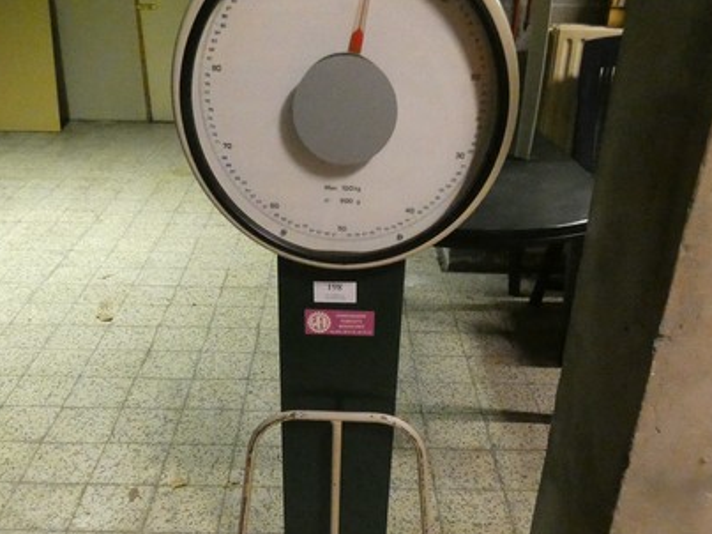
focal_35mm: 36
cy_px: 393
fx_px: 740
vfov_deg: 38.7
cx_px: 349
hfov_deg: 51.4
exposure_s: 1/50
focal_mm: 3.6
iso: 1600
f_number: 2.8
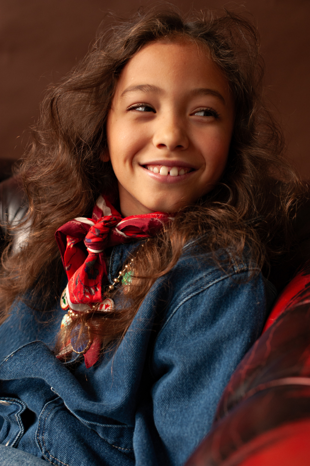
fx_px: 647
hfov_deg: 27.0
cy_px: 233
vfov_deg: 39.6
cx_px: 155
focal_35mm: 50
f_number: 5
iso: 640
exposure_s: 1/125
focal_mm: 50
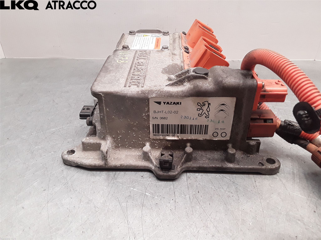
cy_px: 120
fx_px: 260
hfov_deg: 63.4
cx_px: 160
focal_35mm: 28
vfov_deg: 49.7
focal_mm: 2.91
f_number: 1.9
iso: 100
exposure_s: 1/100
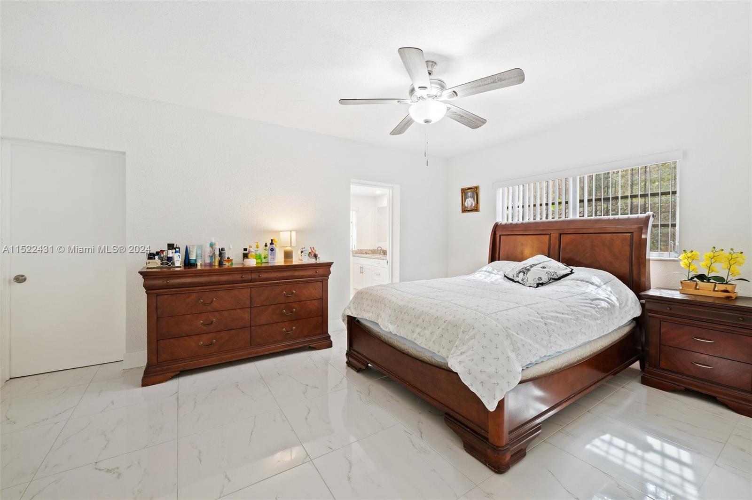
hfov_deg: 104.3
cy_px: 250
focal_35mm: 14
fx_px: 292
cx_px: 376
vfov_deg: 81.1
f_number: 8
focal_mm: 14
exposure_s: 1/2.5
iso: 200
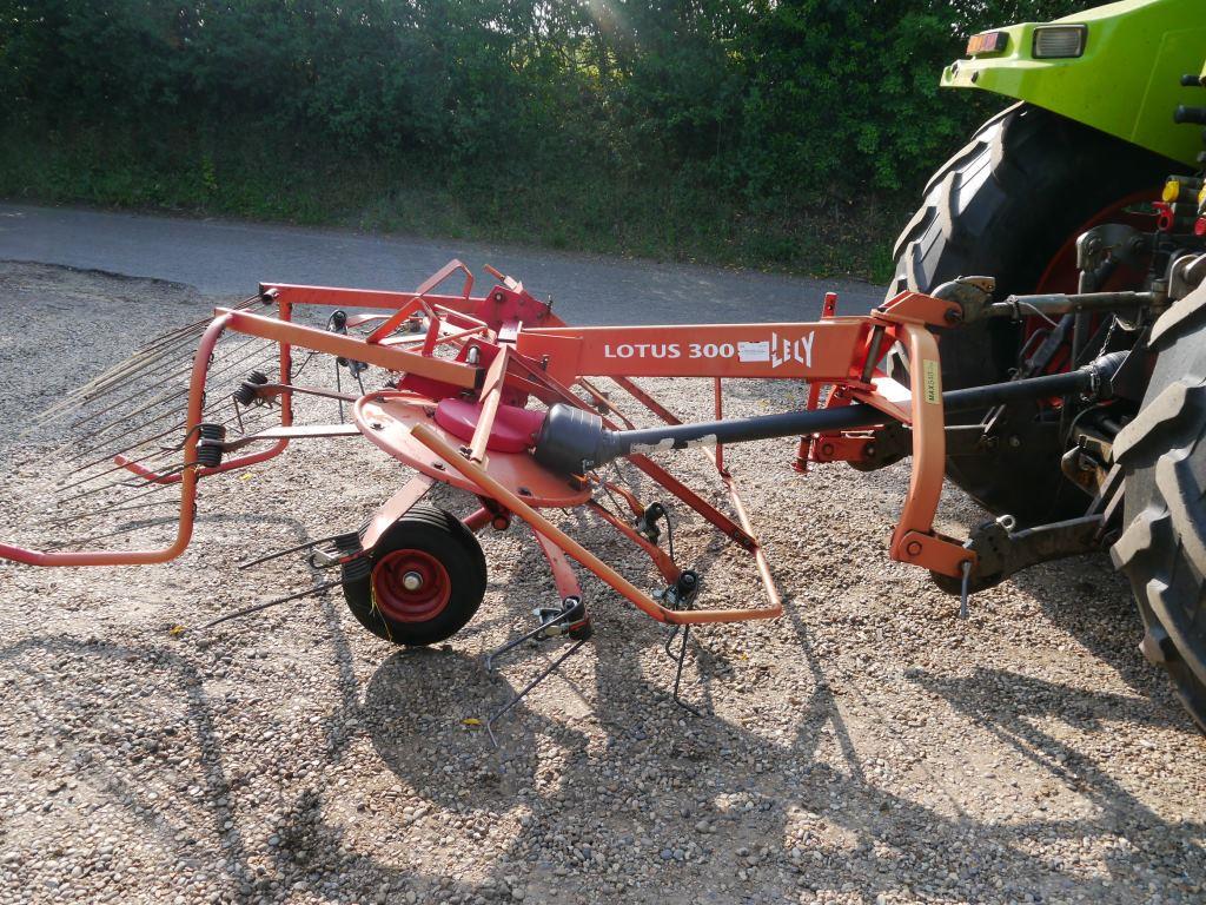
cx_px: 603
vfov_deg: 49.7
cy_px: 452
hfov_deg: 63.4
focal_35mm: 28
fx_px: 976
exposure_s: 1/200
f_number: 5.6
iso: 160
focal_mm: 14
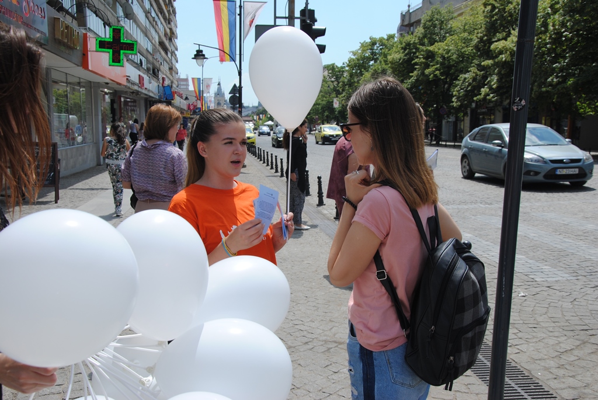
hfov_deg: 51.2
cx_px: 299
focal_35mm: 38
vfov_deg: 35.6
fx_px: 624
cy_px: 200
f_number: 8
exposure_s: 1/250
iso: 100
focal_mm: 25
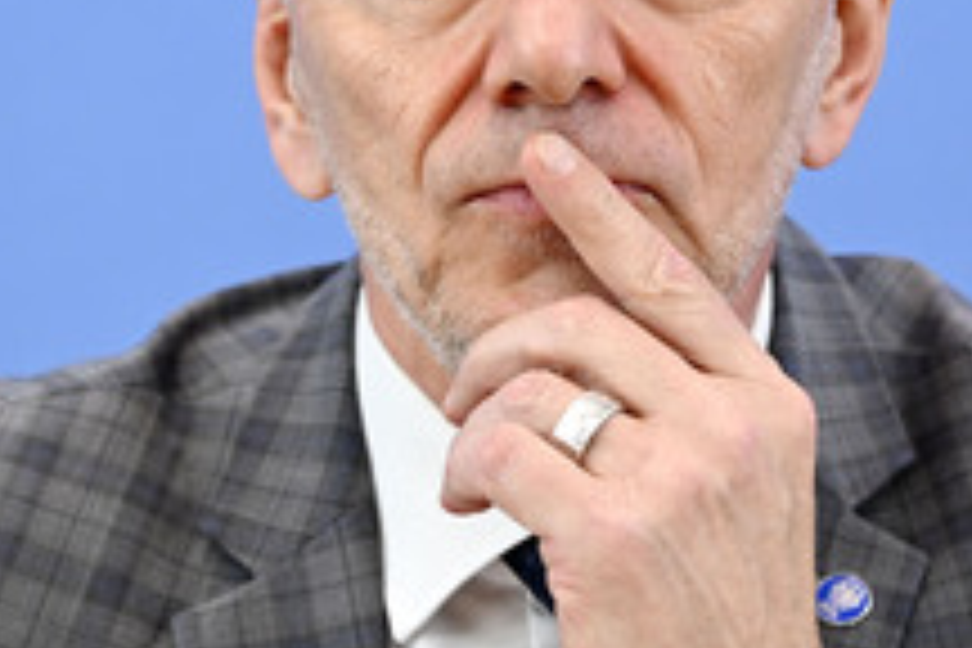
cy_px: 68
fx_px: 7316
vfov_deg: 5.1
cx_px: 596
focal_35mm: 271
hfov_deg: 7.6
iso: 3200
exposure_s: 1/800
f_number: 5.6
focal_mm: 130
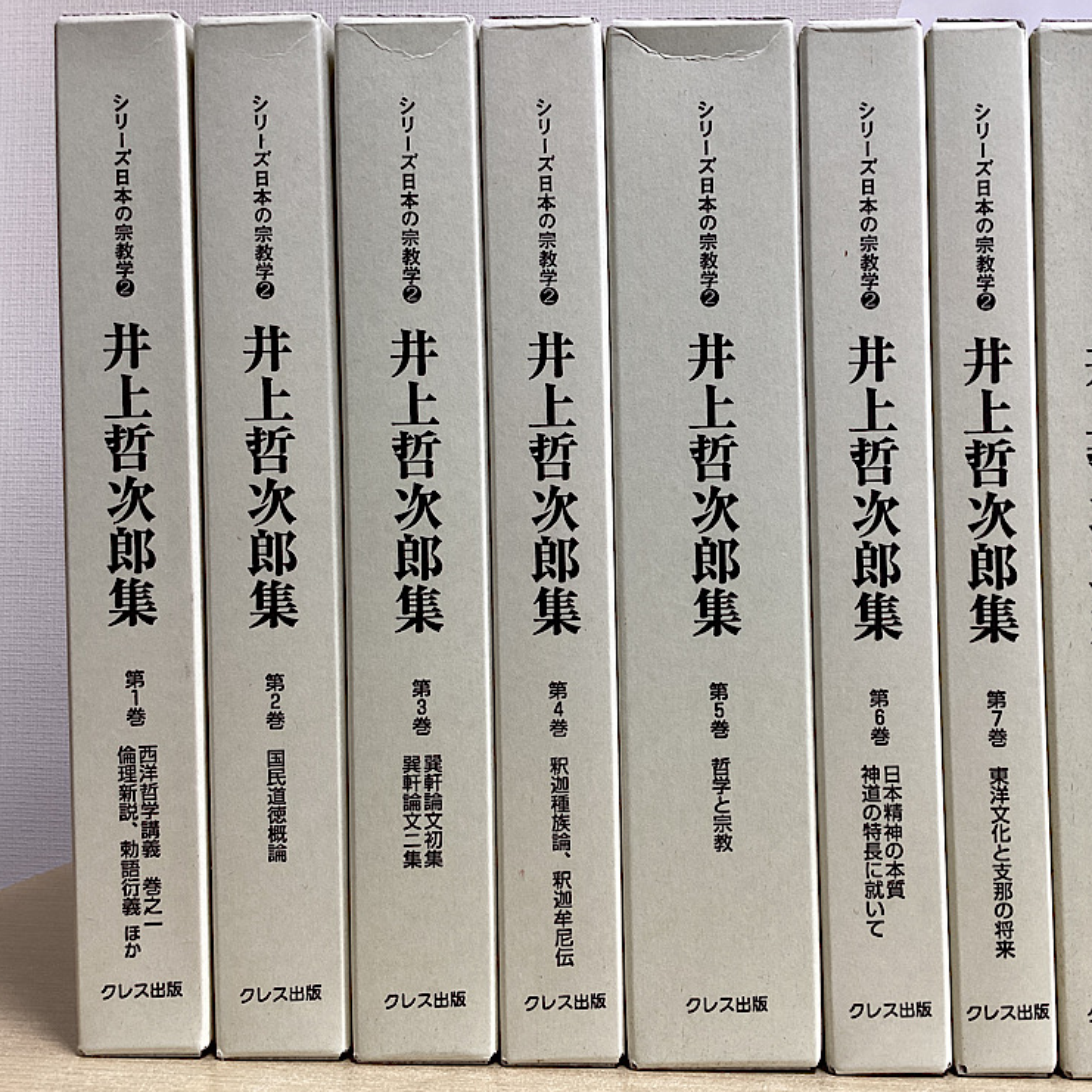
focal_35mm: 37
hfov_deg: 44.6
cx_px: 681
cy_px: 550
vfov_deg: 44.9
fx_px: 1321
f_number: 2.4
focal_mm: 3.3
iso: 50
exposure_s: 1/50
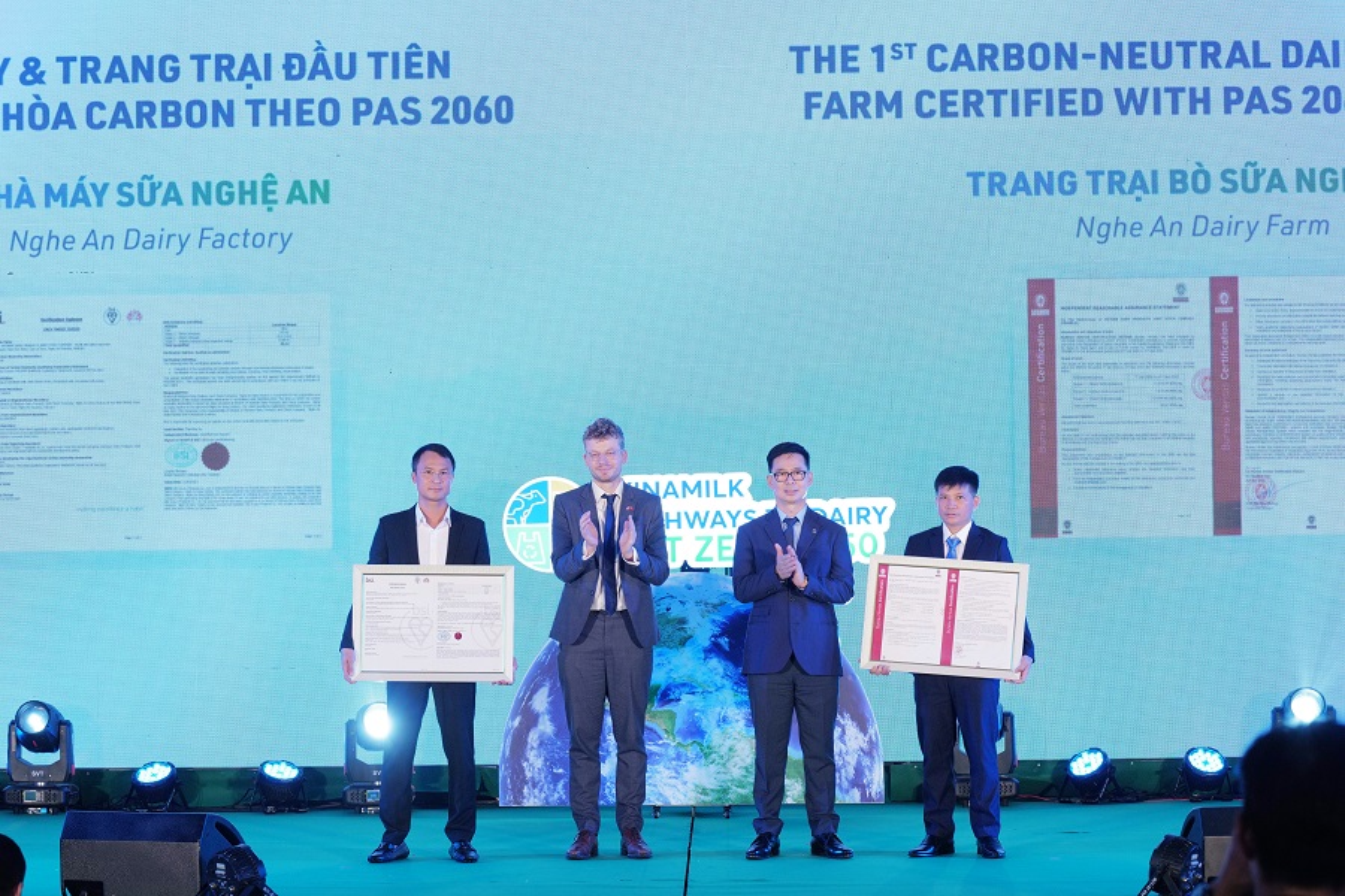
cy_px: 448
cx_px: 672
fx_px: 3362
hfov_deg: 22.6
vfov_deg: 15.2
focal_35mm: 90
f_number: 8
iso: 3200
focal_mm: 90
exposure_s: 1/160
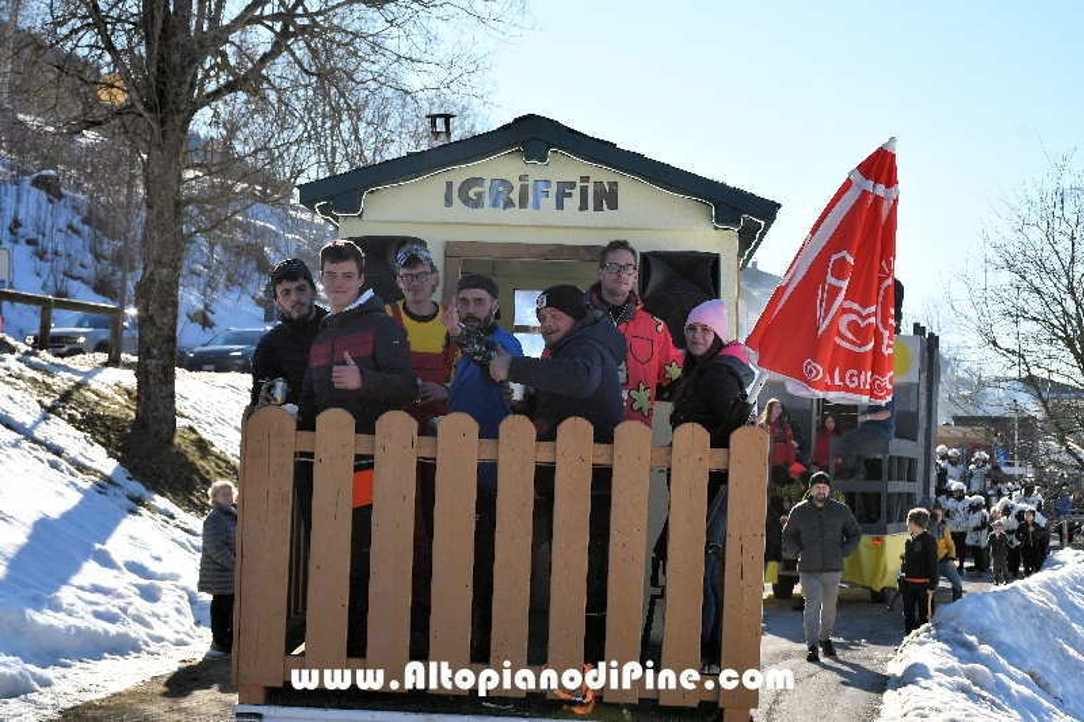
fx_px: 2017
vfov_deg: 20.3
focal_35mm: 67
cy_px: 361
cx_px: 542
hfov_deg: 30.1
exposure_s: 1/250
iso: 100
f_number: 8
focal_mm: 45
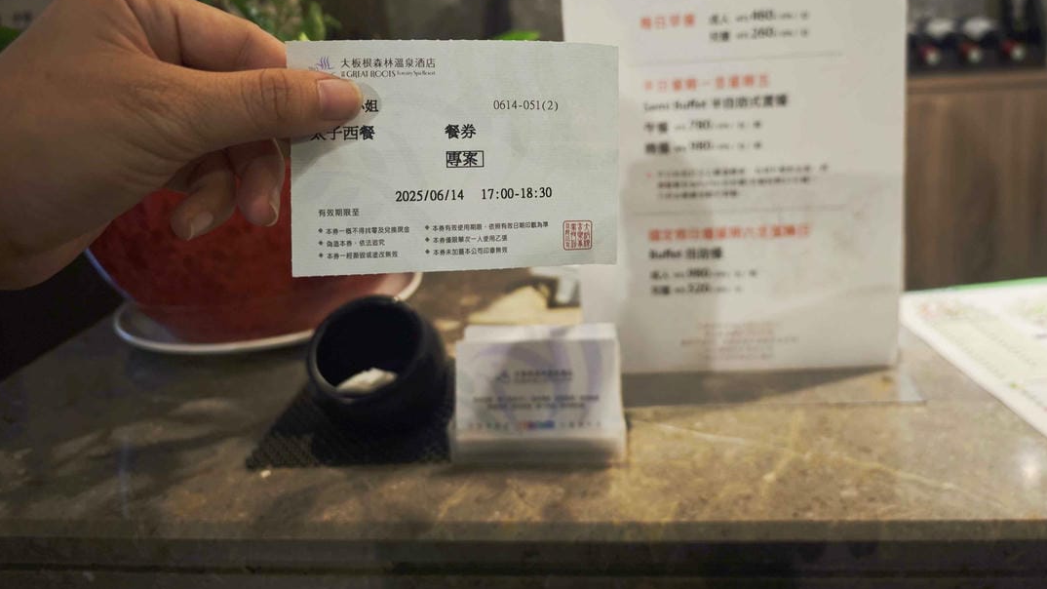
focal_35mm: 28
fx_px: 777
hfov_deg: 67.7
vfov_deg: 40.9
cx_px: 581
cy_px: 190
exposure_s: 1/60
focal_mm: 8.72
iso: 200
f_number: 2
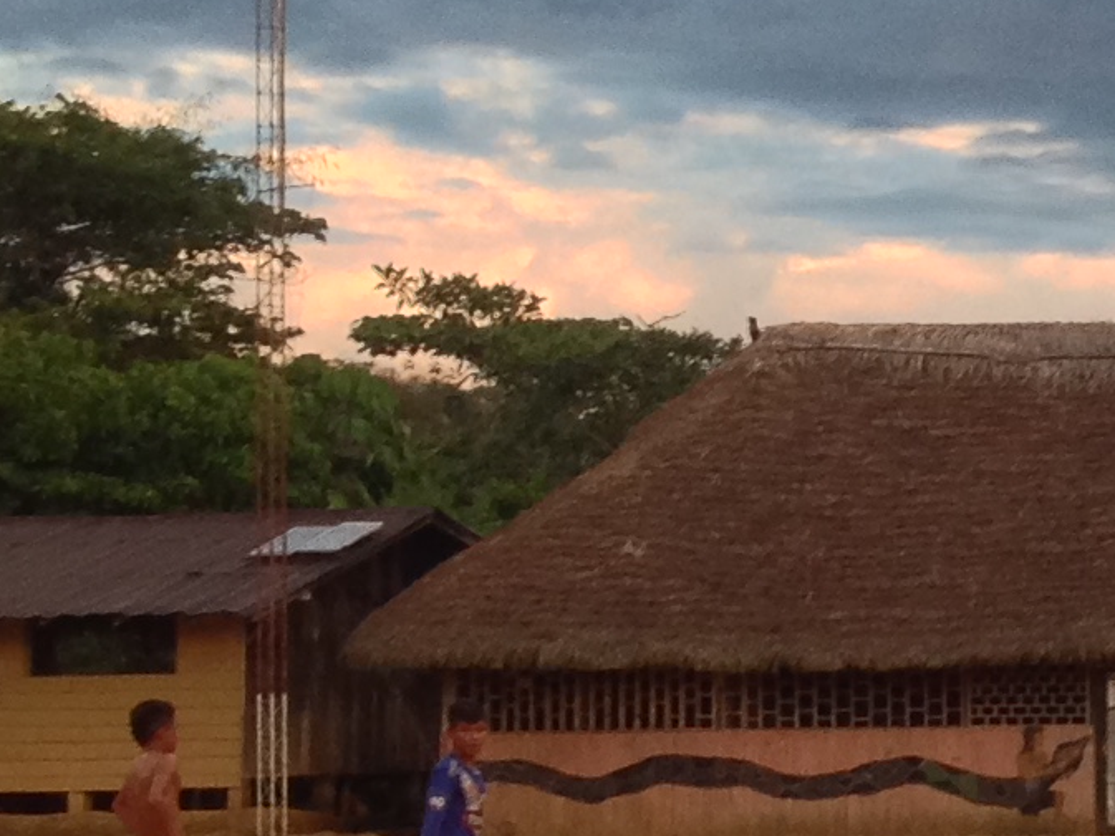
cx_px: 1925
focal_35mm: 160
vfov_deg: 9.3
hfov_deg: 11.5
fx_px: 5155
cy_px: 414
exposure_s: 1/120
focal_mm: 4.12
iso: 80
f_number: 2.4
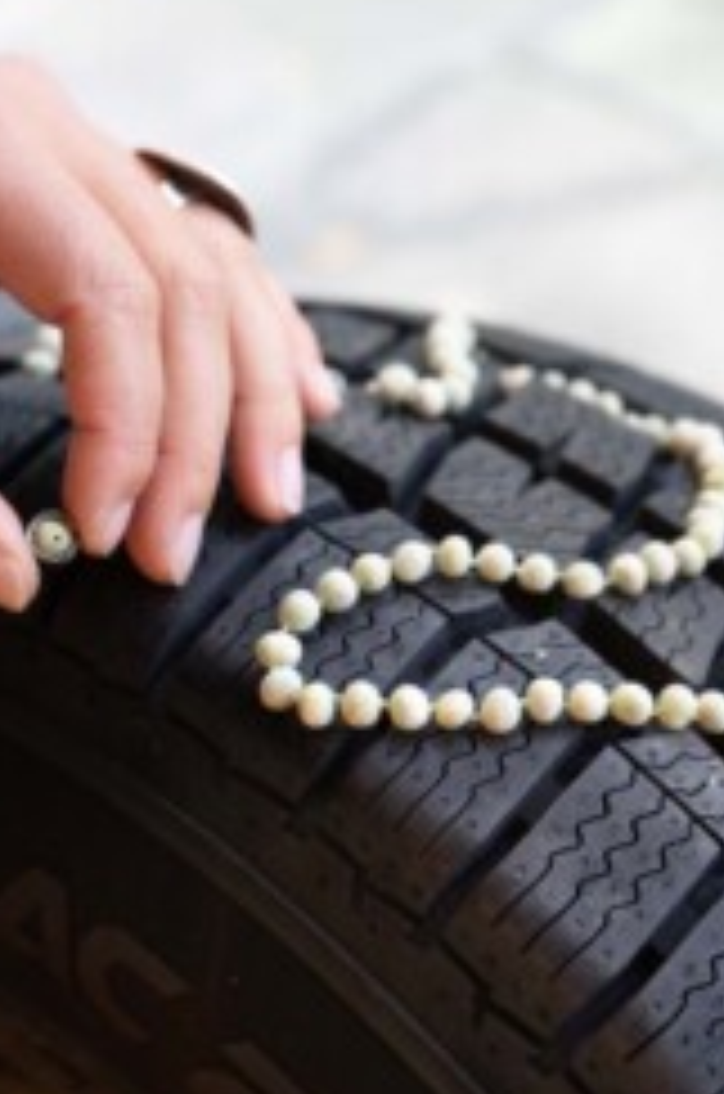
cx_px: 402
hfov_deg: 21.1
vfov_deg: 31.2
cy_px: 756
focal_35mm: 64
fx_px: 1939
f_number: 4
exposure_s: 1/60
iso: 1600
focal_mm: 39
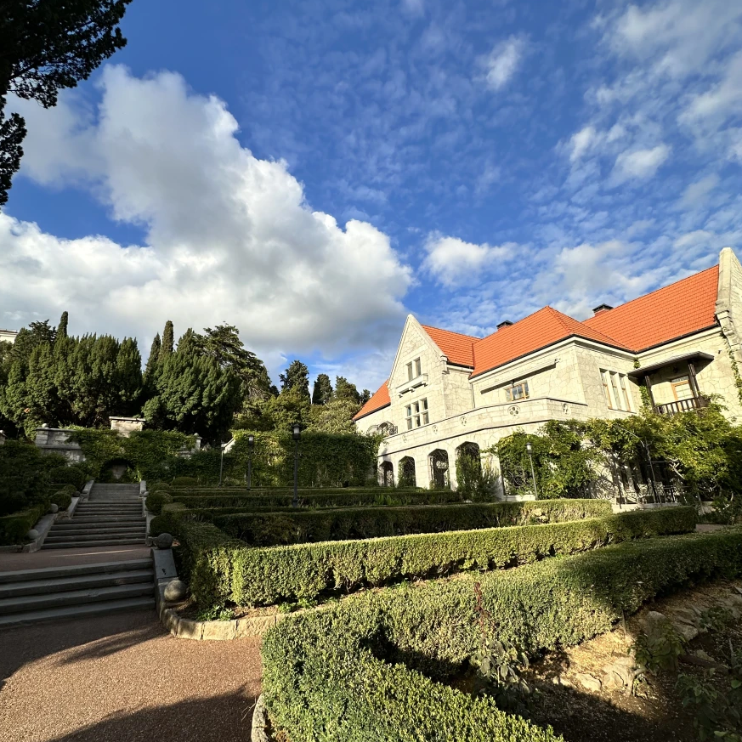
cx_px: 365
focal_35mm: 17
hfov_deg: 84.0
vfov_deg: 83.9
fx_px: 412
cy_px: 390
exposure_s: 1/1855
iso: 50
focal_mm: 2.22
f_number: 2.2
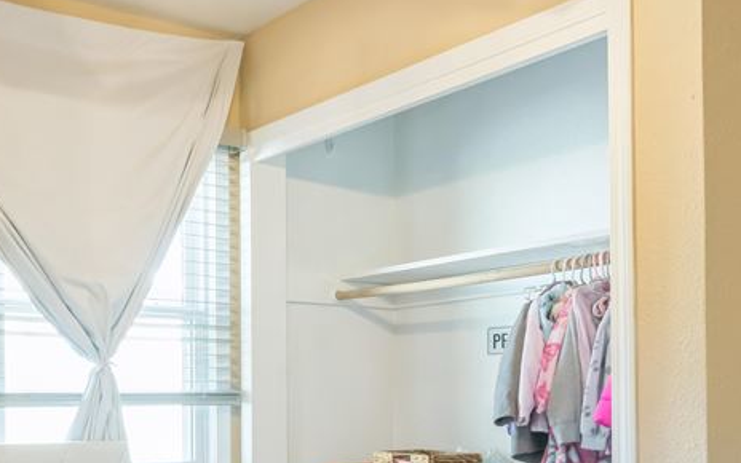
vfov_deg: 27.5
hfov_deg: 43.6
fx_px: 909
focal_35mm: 45
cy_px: 417
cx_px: 235
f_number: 10
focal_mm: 16
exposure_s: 1/4
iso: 400
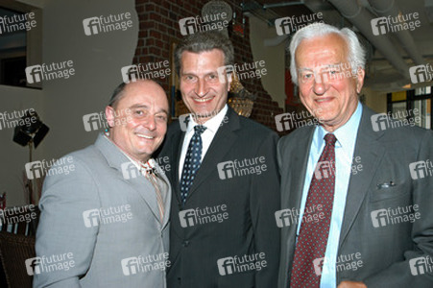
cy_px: 144
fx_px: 505
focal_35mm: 42
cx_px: 216
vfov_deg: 31.8
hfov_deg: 46.4
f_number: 5.6
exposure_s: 1/125
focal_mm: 28
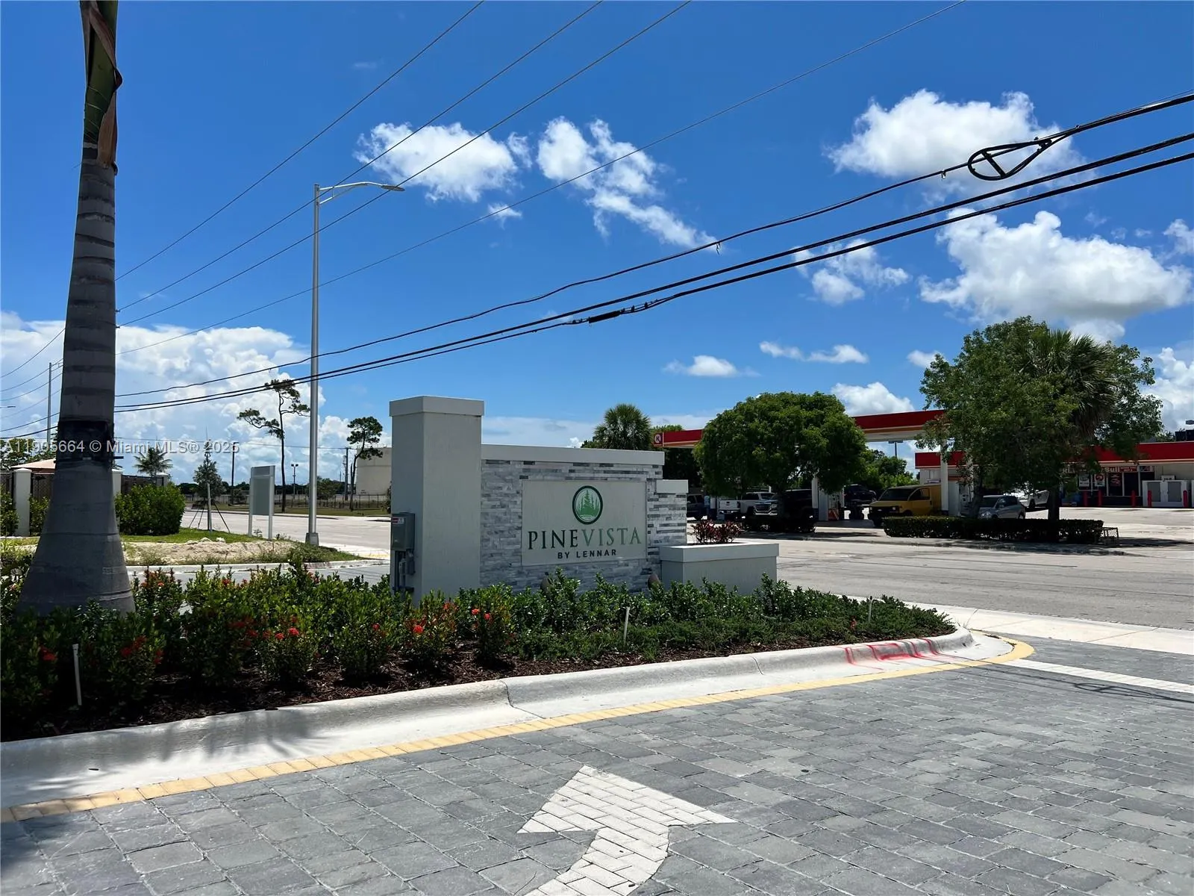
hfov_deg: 67.3
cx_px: 597
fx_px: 897
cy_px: 448
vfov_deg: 53.1
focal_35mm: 26
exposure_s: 1/8000
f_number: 1.5
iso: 50
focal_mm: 5.7
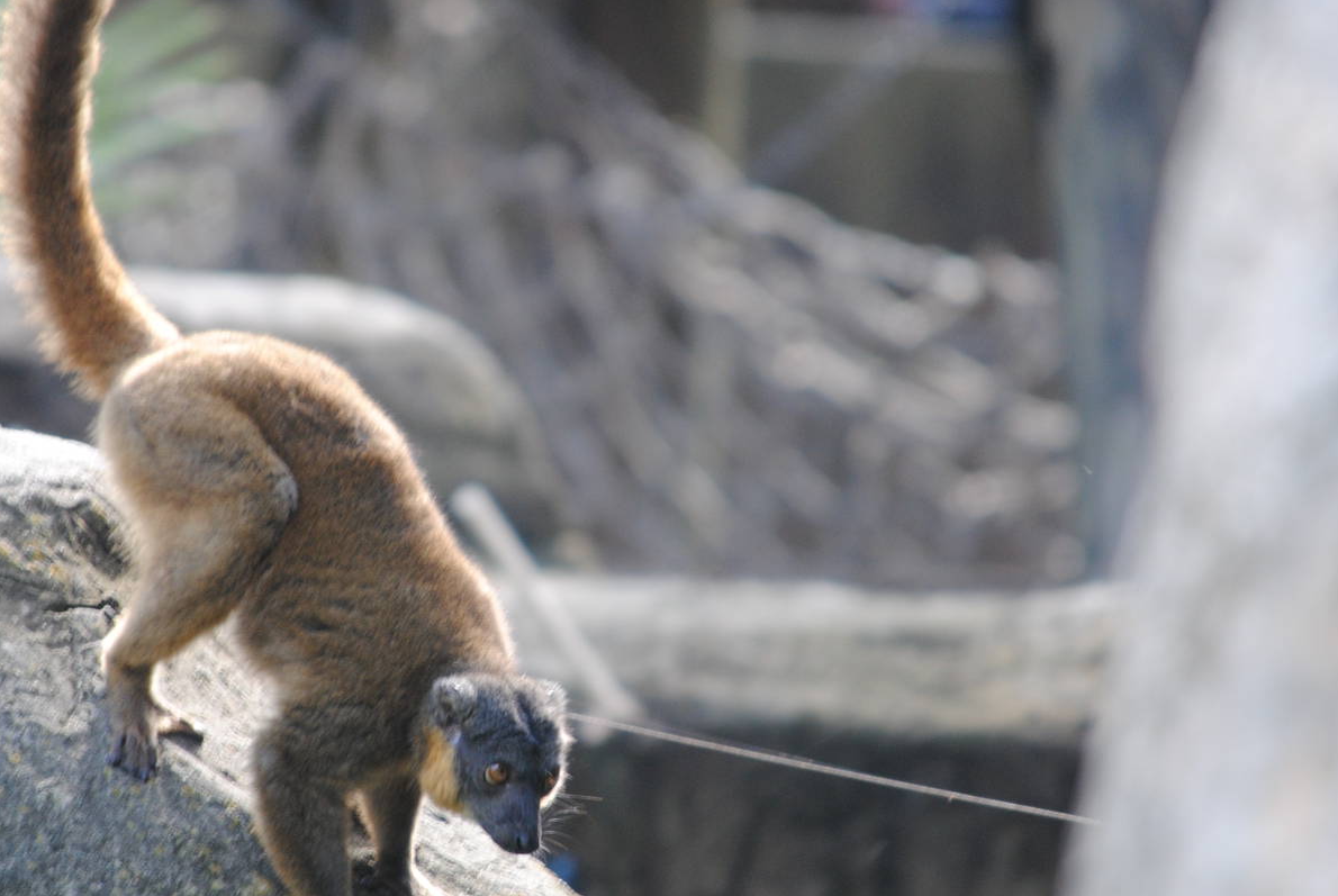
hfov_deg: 3.4
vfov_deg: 2.3
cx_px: 536
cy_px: 564
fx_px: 22516
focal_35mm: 605
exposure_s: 1/100
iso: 400
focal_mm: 300
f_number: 5.6
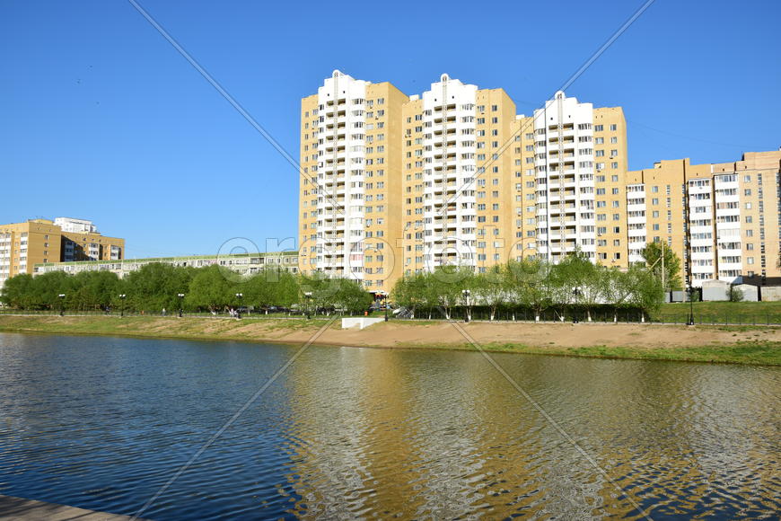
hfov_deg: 67.4
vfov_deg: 47.9
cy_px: 260
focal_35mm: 27
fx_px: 586
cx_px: 390
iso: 100
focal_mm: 18
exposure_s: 1/250
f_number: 8
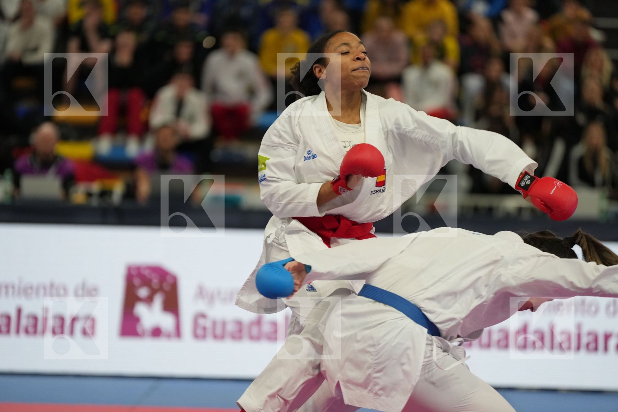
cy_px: 206
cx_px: 309
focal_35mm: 200
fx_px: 3433
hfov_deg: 10.3
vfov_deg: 6.9
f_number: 2.8
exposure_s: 1/1000
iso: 2000
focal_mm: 200
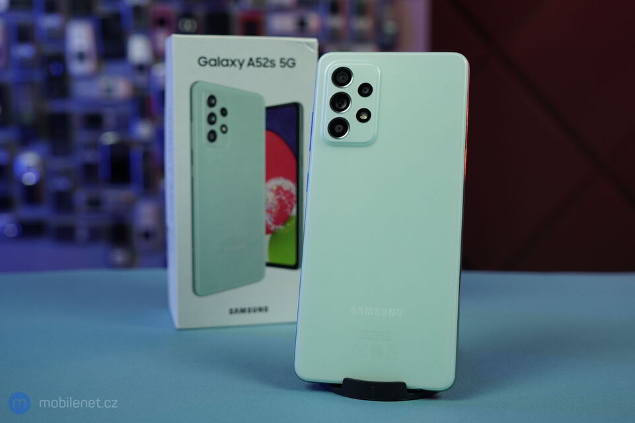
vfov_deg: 33.4
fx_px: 705
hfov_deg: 48.5
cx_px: 318
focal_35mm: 40
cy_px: 212
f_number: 5
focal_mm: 40
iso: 640
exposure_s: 1/125
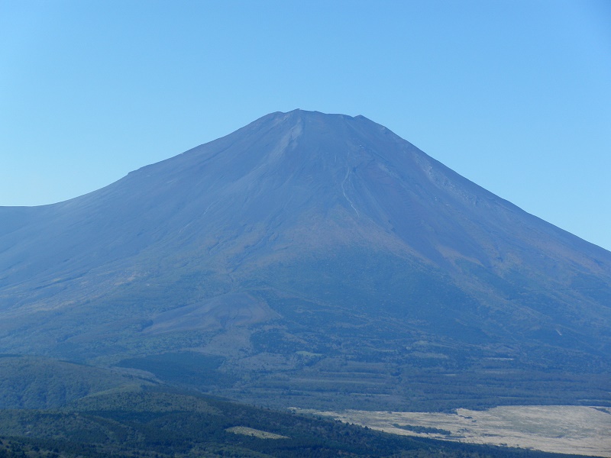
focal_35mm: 119
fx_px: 2100
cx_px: 306
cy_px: 229
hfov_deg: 16.6
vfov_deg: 12.5
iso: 64
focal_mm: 21
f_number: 5.1
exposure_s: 1/400
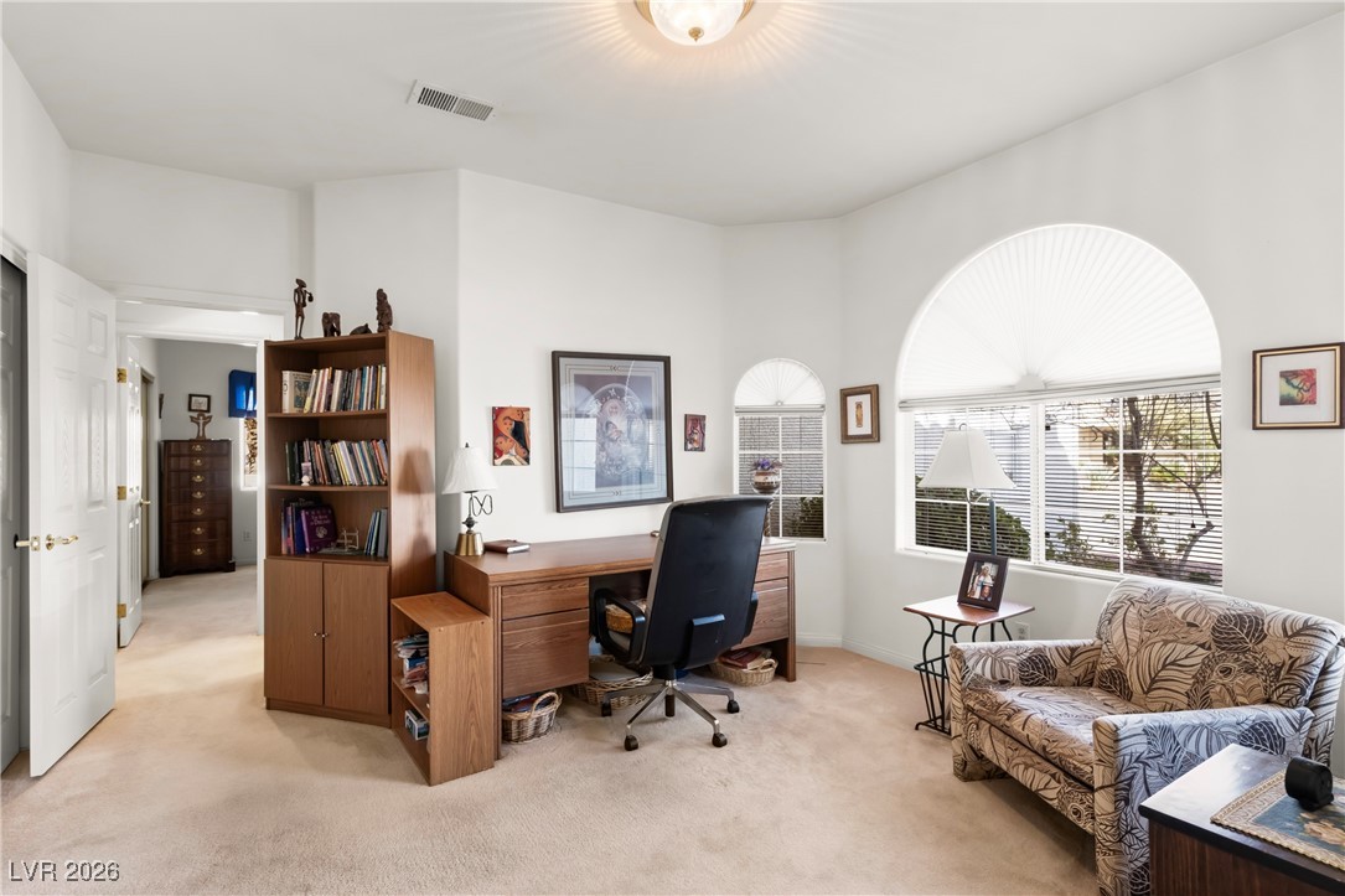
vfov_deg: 70.4
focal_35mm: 17
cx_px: 672
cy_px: 448
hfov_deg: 93.3
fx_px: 635
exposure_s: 1/13
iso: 400
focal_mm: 17
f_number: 8
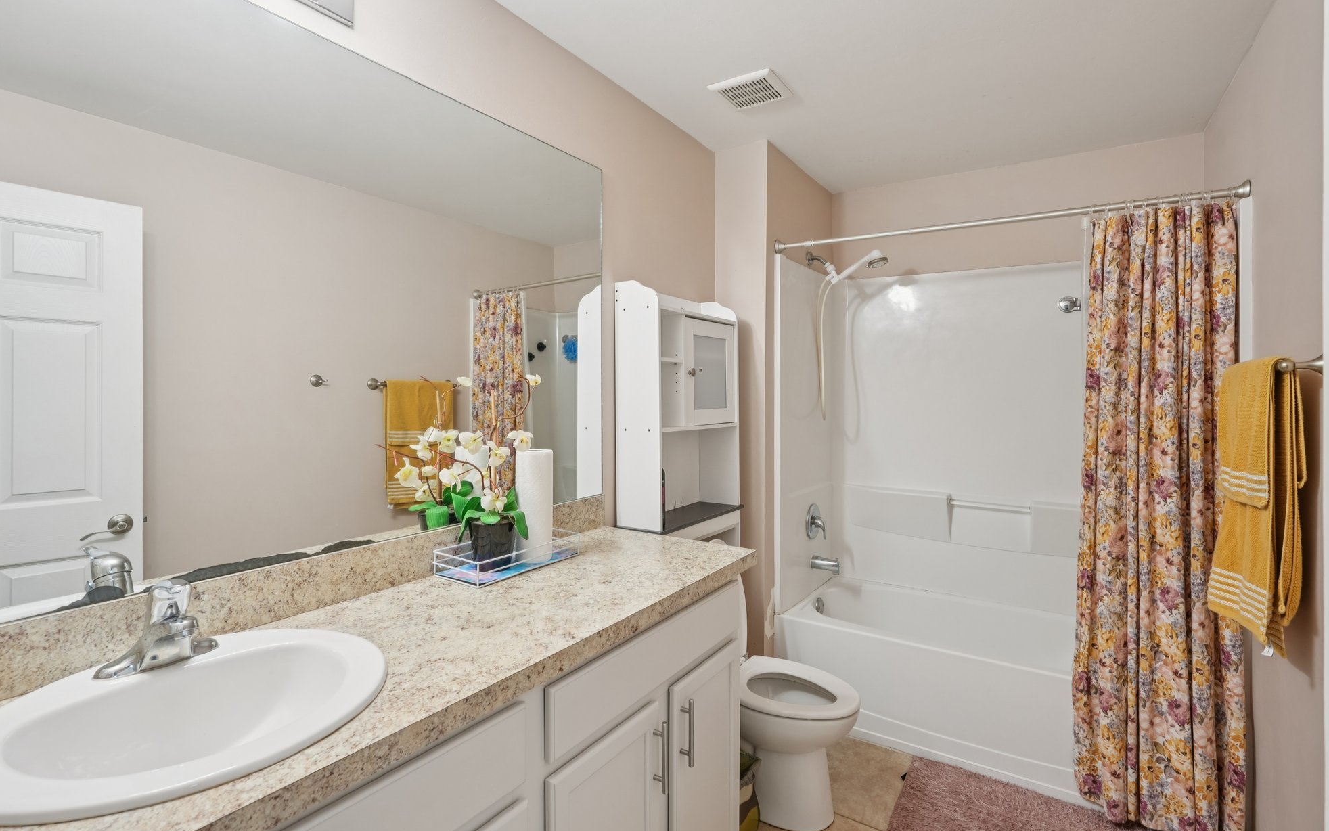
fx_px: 635
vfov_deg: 66.4
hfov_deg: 92.6
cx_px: 681
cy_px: 396
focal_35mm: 18
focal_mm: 16.5
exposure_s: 1/13
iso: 400
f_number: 8
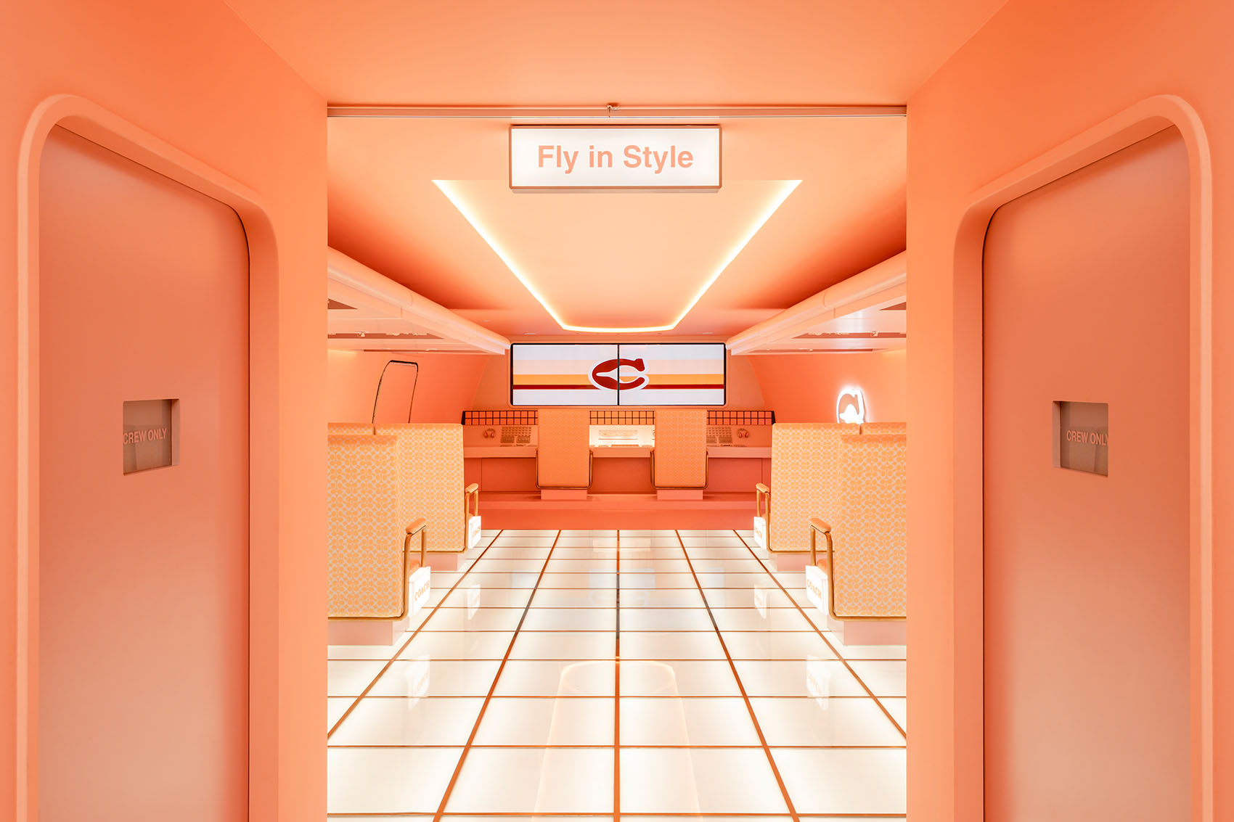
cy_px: 411
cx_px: 617
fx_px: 720
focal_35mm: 21
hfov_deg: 81.2
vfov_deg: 59.5
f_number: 13
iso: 250
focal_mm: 21
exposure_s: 1/10
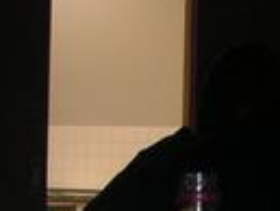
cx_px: 599
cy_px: 196
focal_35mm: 188
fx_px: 1522
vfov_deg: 7.9
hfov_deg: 9.6
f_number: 2.8
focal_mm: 6
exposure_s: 1/45
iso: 160
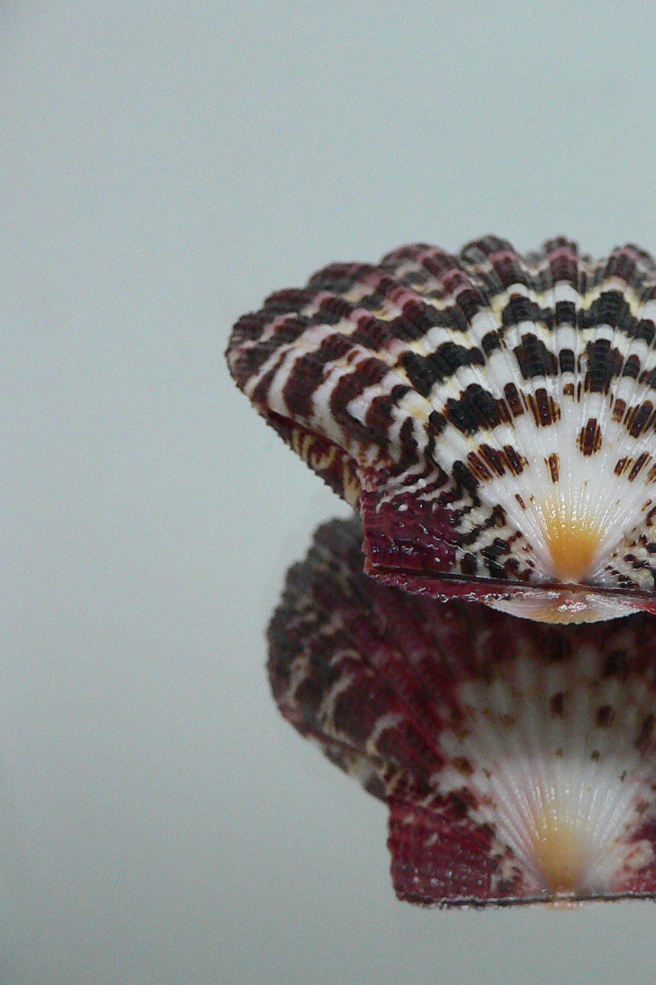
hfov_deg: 26.6
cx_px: 582
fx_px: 1340
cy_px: 489
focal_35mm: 49
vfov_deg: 40.4
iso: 200
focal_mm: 4.6
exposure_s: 1/50
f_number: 2.8
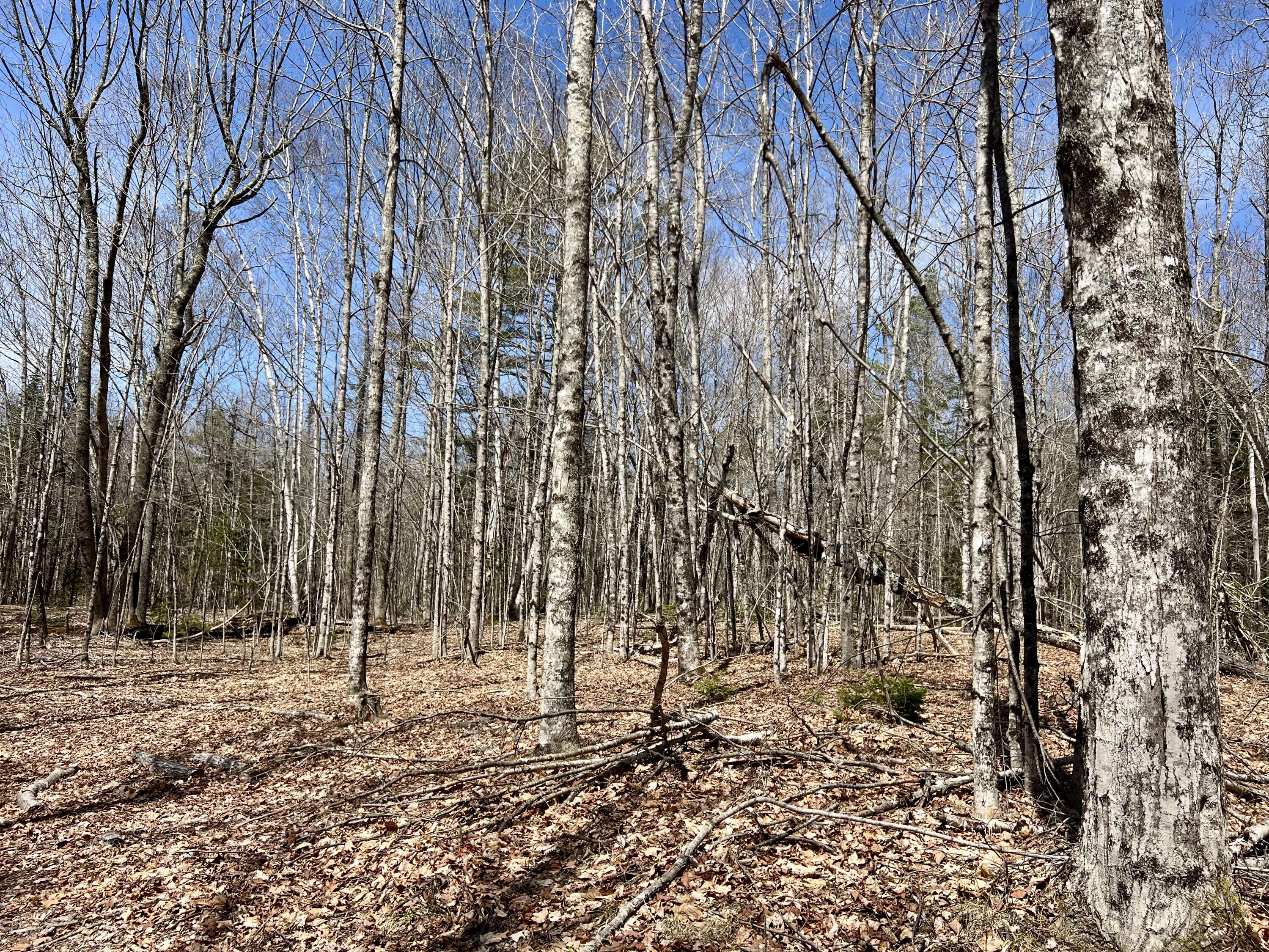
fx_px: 953
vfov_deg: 53.1
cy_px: 476
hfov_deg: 67.3
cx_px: 634
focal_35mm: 26
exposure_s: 1/3356
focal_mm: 5.7
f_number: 1.5
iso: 50
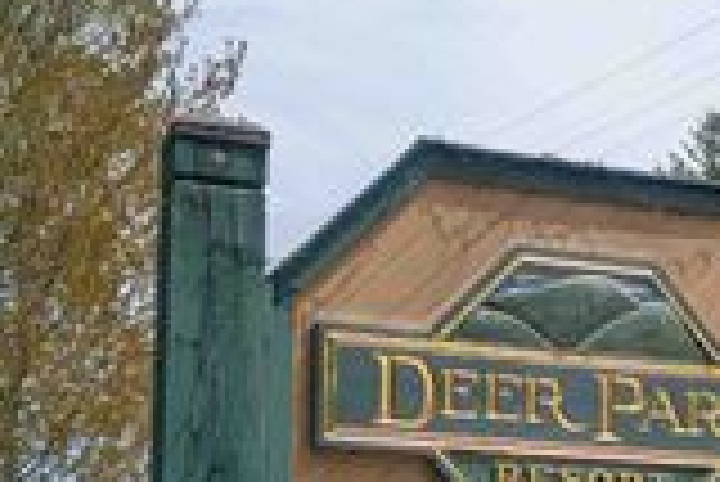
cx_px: 544
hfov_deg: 25.6
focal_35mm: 78
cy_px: 563
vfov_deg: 16.8
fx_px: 1561
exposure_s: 1/1103
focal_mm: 6.9
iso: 22
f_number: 1.68
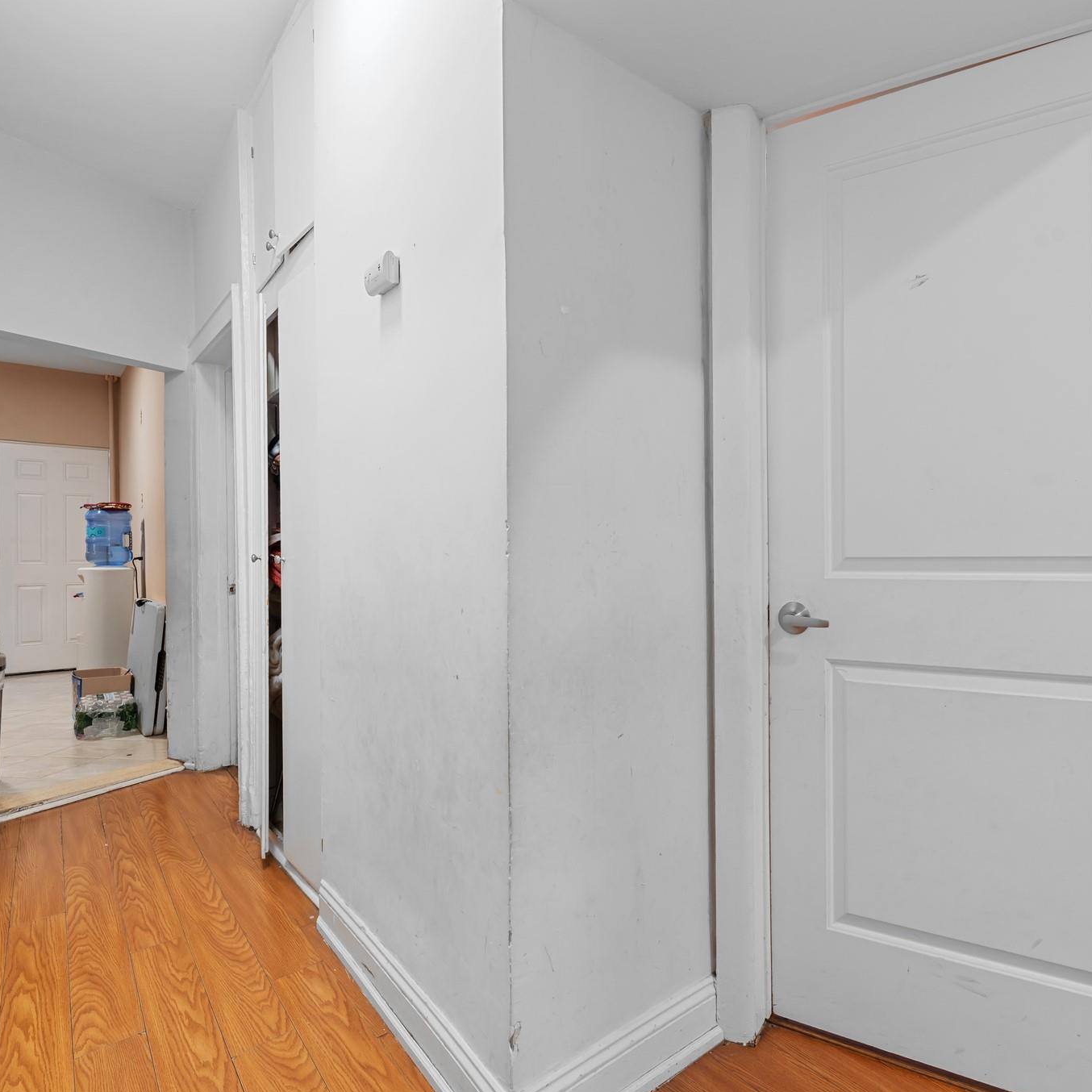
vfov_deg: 80.7
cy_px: 549
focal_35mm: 18
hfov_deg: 80.0
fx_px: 642
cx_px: 643
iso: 320
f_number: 10
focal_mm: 14
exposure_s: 1/1.25
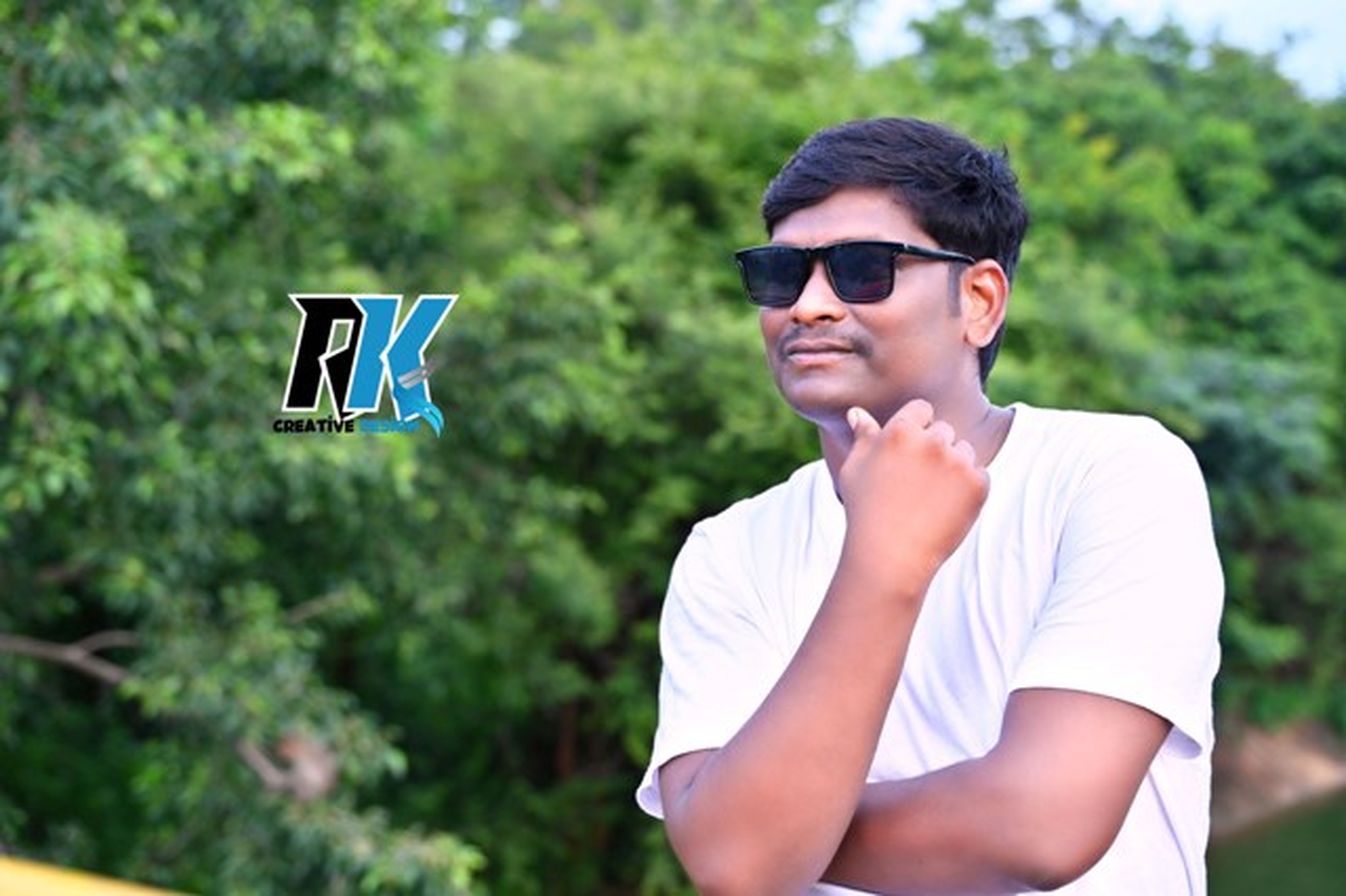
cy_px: 448
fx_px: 2167
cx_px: 673
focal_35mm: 58
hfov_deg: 34.5
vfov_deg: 23.4
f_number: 4
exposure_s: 1/160
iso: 400
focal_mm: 58
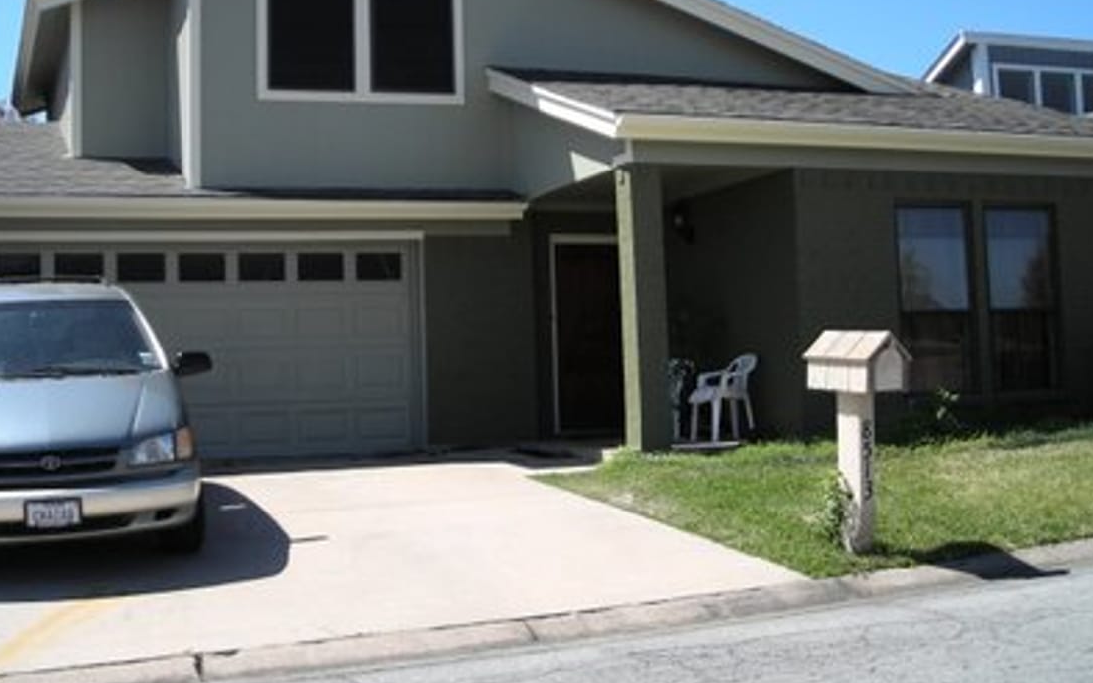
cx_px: 516
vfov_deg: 26.2
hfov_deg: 41.0
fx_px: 1460
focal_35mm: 49
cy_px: 233
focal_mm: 6.3
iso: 50
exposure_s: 1/528
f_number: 3.2
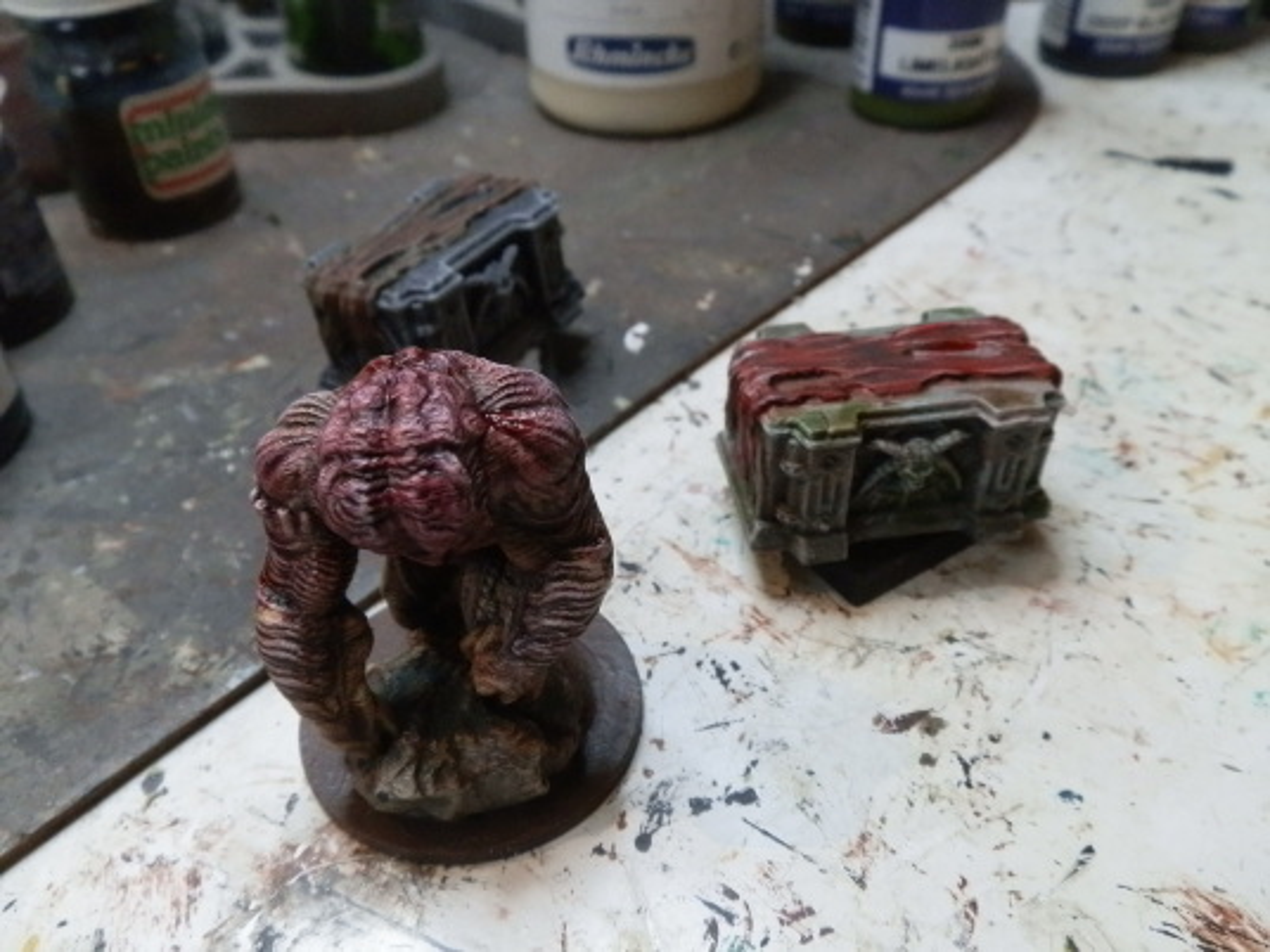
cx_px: 635
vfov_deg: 49.7
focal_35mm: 28
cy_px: 476
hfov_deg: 63.4
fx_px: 1027
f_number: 3.1
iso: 400
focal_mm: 5
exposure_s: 1/160
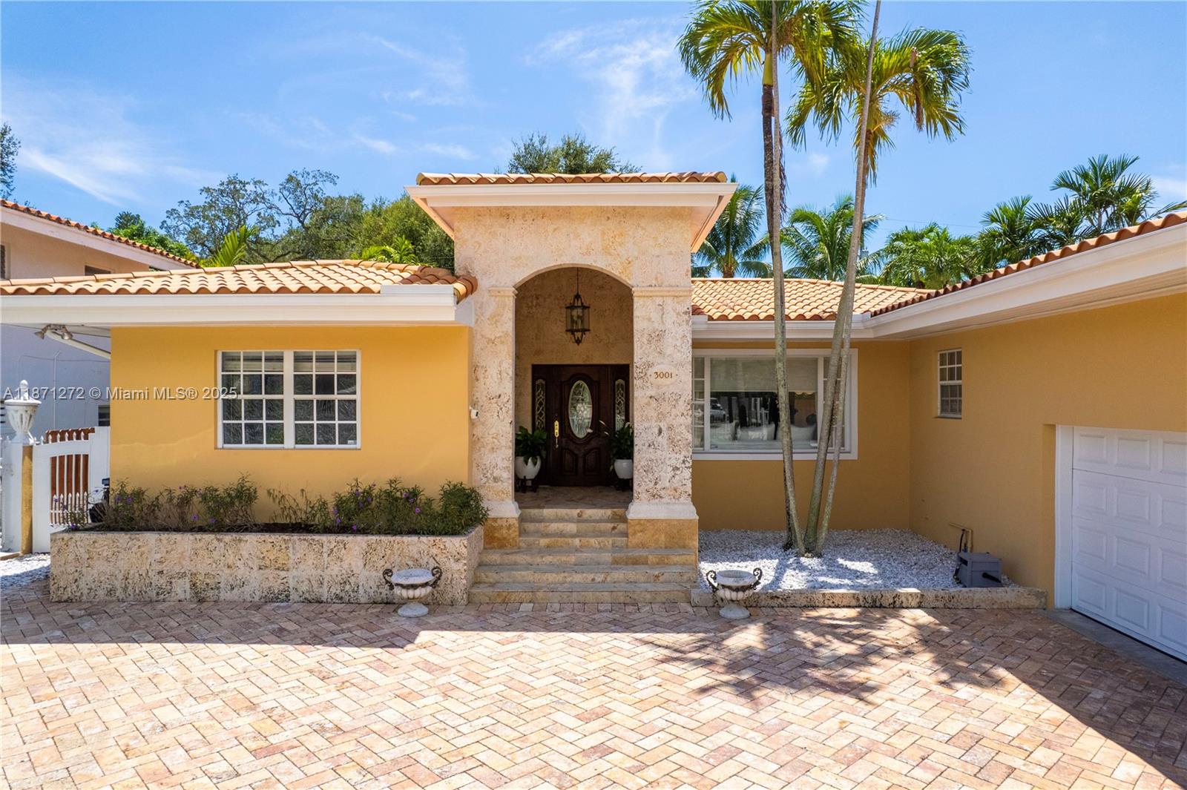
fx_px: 725
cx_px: 594
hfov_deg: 78.6
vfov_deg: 57.2
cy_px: 395
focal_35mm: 22
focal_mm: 8.38
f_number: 2.8
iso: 150
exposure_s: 1/4000
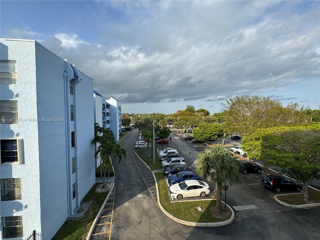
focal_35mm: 14
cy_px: 120
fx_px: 129
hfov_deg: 102.1
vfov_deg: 85.7
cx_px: 160
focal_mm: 2.22
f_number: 2.2
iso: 50
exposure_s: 1/1078
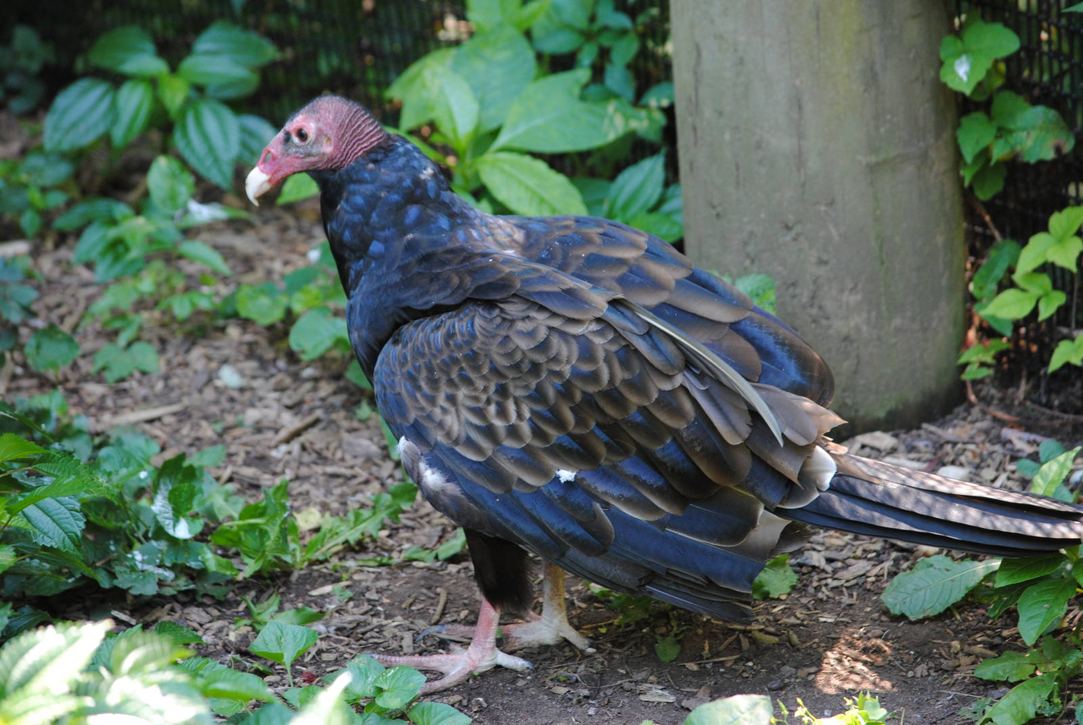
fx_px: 6099
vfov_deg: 6.8
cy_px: 362
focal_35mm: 202
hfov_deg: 10.1
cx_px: 542
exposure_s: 1/60
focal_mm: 135
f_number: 4.8
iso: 400
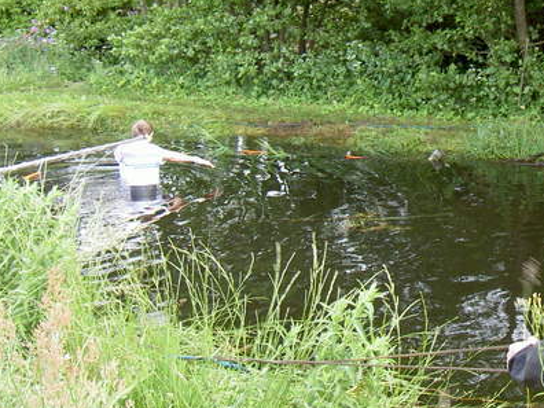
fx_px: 1084
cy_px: 126
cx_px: 474
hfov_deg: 27.3
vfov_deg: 21.2
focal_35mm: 69
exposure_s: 1/60
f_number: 2.8
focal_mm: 8
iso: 50
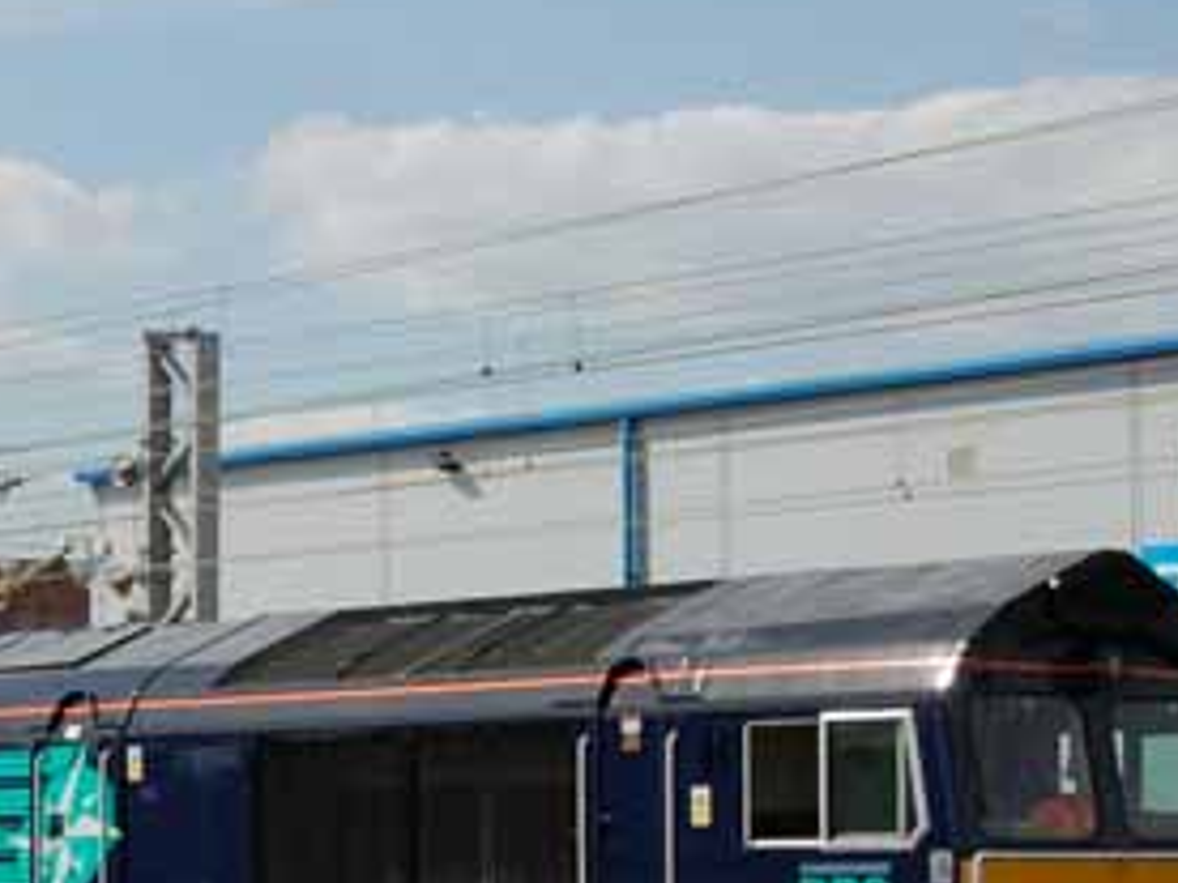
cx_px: 230
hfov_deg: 16.1
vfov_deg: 12.1
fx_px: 4128
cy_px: 868
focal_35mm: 121
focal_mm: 31
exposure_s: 1/250
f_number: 13
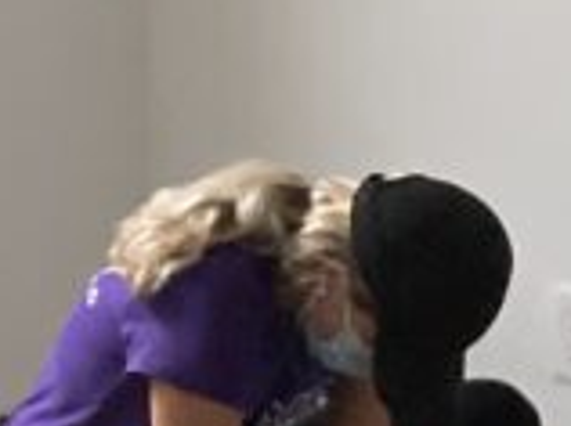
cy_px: 188
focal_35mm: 182
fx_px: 2998
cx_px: -654
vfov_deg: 8.1
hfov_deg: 9.9
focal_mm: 3.99
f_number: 1.8
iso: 500
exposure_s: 1/30
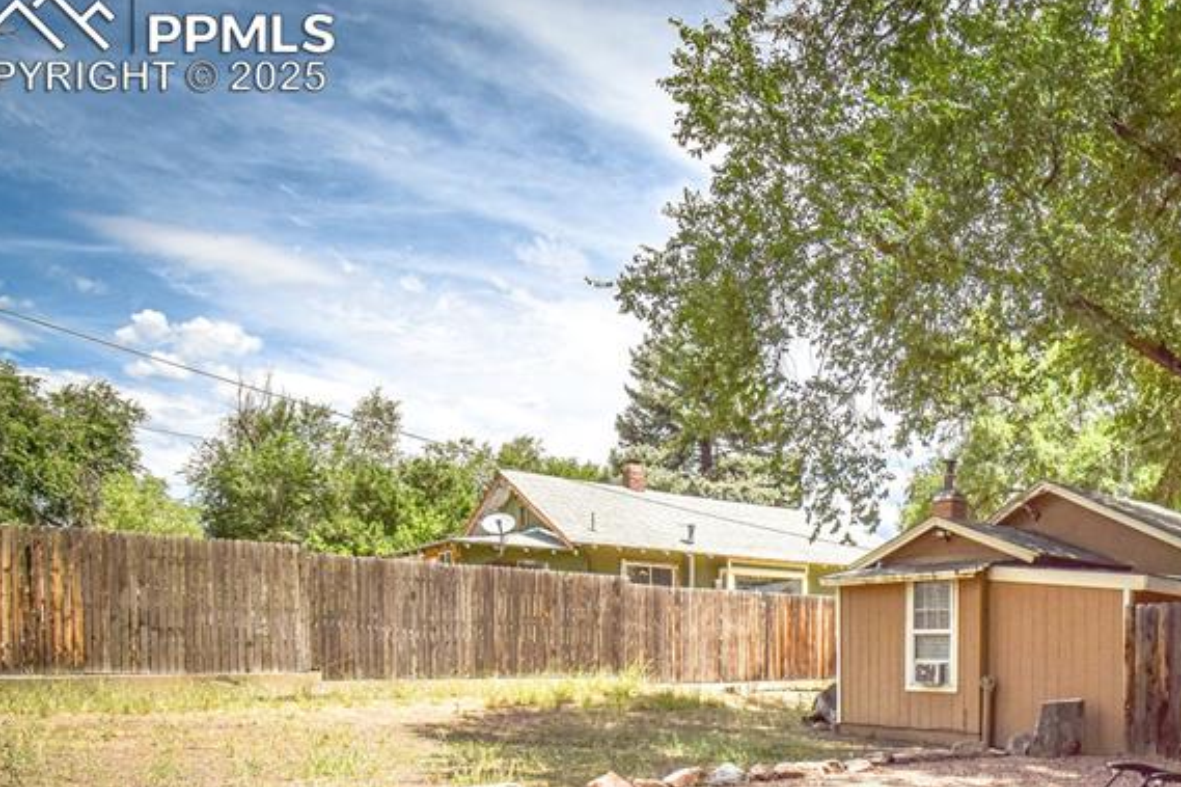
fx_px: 885
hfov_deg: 60.6
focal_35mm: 27
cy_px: 685
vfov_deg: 44.3
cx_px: 982
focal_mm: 10
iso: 320
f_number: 13
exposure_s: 1/500
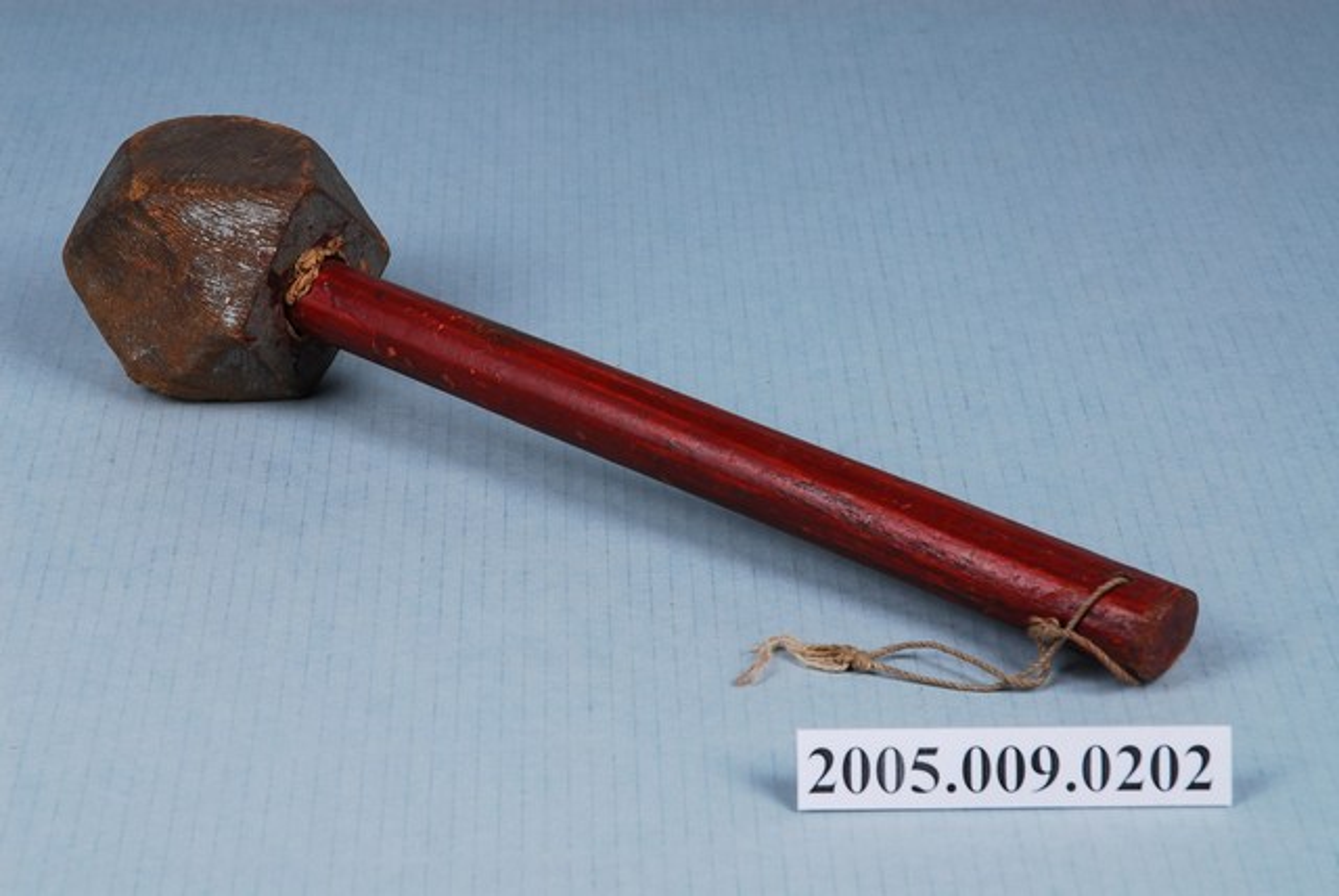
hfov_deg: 19.4
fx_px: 3909
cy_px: 448
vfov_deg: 13.1
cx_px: 670
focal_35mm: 105
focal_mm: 70
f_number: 11
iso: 100
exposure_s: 1/160
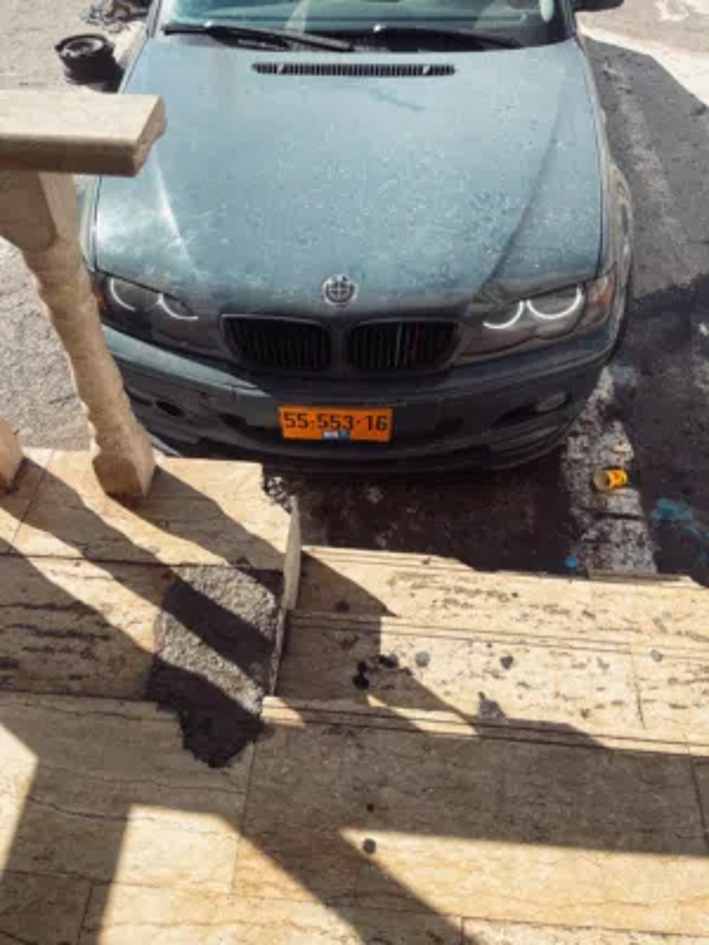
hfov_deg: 54.9
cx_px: 354
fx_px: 683
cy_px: 472
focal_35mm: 25
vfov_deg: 69.4
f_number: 1.6
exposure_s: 1/2165
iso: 32
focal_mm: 5.1
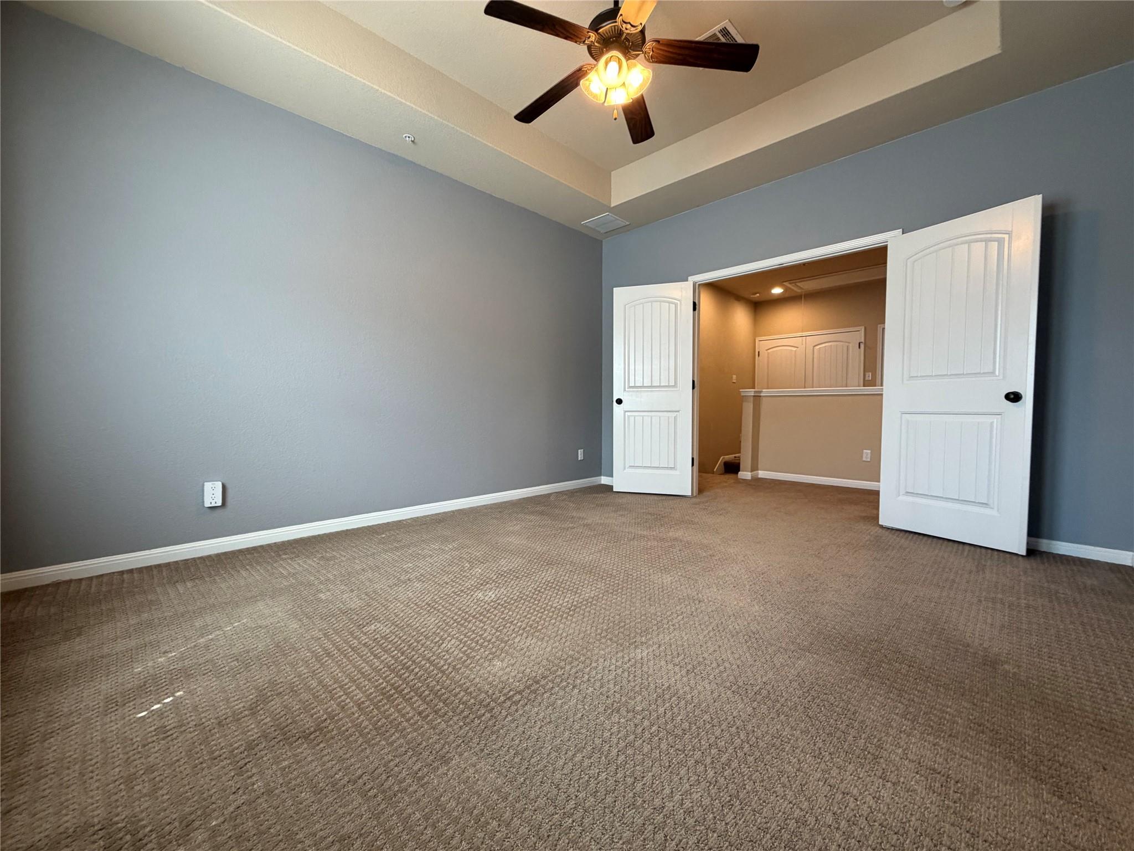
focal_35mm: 14
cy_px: 426
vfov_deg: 85.7
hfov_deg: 102.1
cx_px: 567
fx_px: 459
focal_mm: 2.22
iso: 250
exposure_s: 1/120
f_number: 2.2
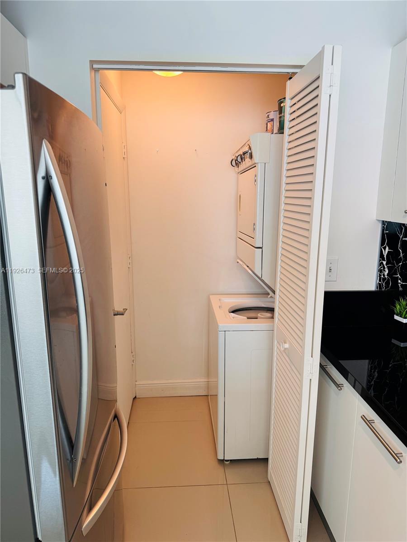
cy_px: 271
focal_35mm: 24
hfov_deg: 56.8
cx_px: 204
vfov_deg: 71.6
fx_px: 376
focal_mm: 6.76
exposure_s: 1/120
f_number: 1.78
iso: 100
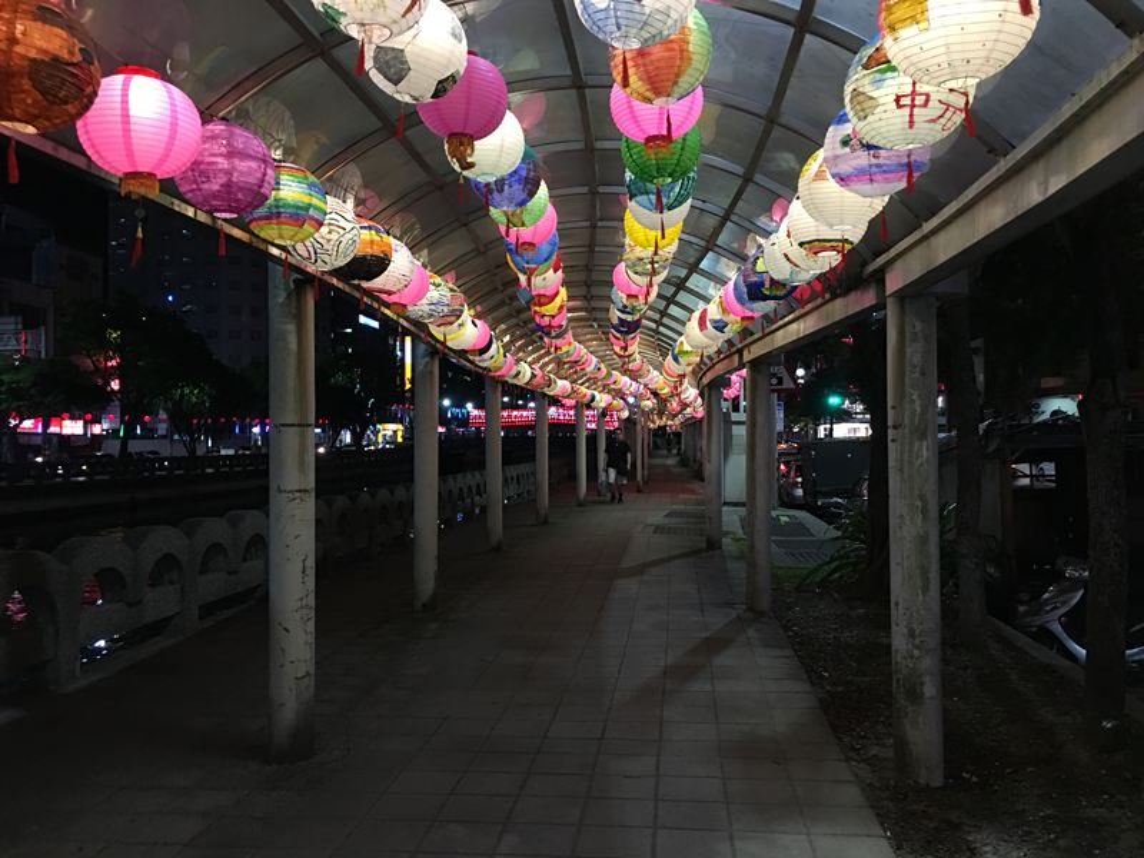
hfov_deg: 61.7
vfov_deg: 48.2
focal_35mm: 29
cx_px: 572
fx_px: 958
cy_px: 429
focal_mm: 4.15
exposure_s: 1/8
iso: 100
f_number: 2.2
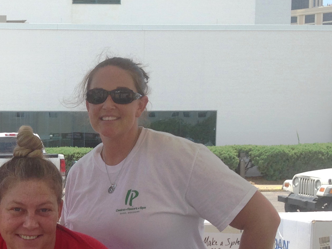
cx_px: -18
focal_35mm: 86
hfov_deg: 21.7
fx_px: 825
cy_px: 215
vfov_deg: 17.0
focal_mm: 4.12
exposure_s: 1/903
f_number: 2.4
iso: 50
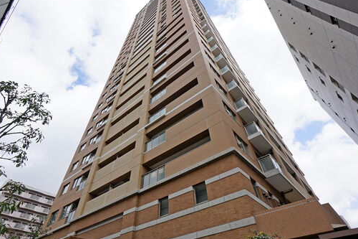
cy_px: 98
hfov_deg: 90.0
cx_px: 170
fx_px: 179
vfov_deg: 66.8
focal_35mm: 18
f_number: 11
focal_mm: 10
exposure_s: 1/100
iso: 100
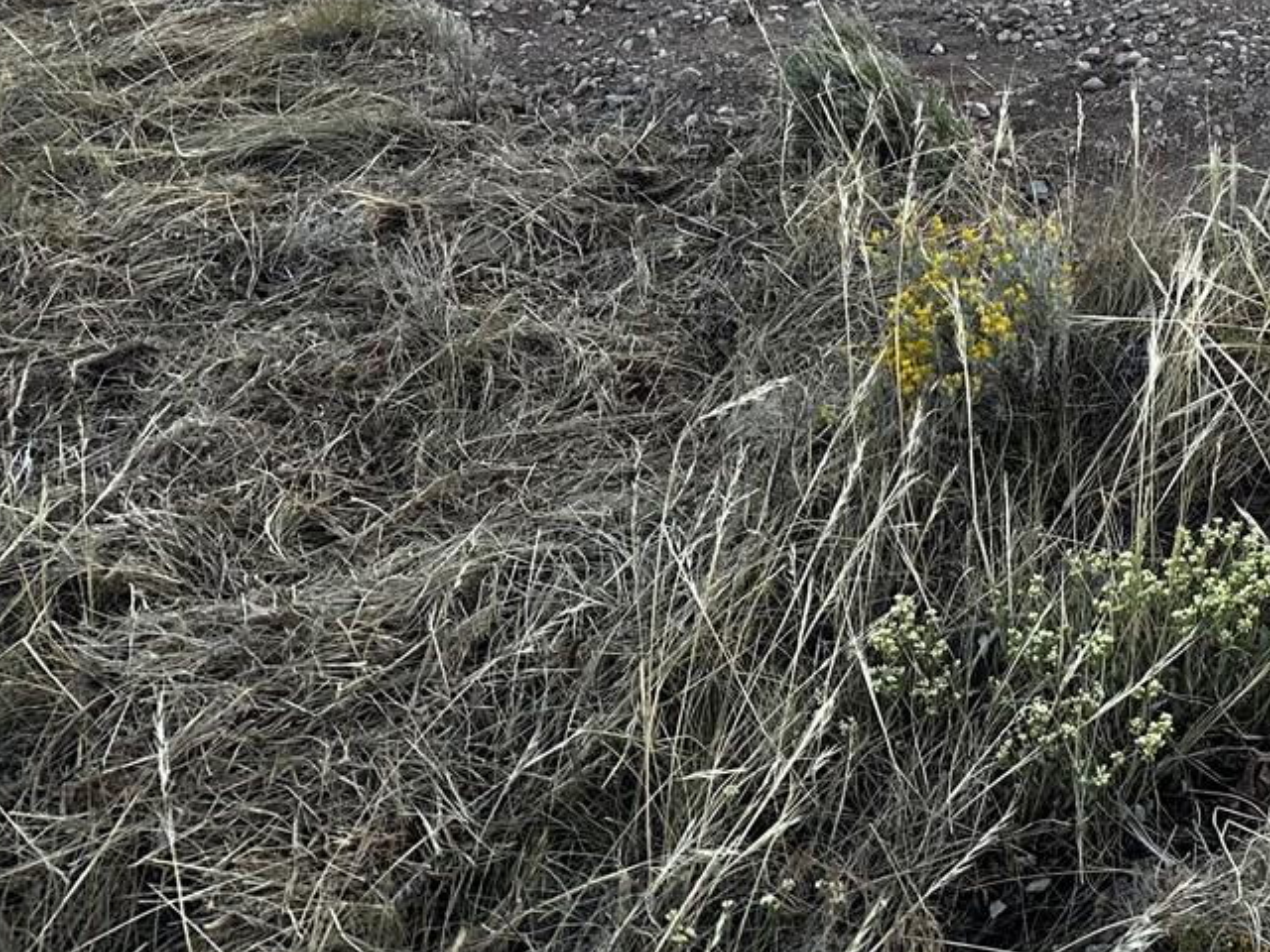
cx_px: 1570
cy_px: -214
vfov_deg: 22.4
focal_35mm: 60
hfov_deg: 27.7
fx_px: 2201
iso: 80
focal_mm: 6.86
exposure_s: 1/803
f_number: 1.78
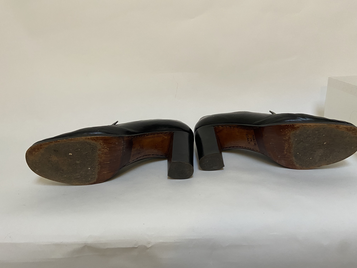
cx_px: 178
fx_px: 268
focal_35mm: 26
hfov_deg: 67.3
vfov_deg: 53.1
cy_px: 134
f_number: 1.8
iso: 160
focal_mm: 4.25
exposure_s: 1/50
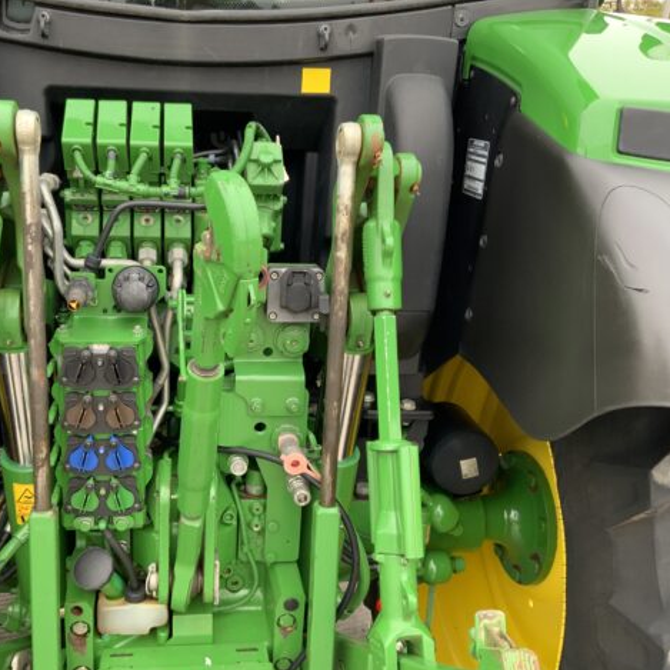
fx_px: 766
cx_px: 247
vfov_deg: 47.2
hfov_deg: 46.8
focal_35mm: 35
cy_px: 341
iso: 64
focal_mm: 3
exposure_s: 1/122
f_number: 1.8
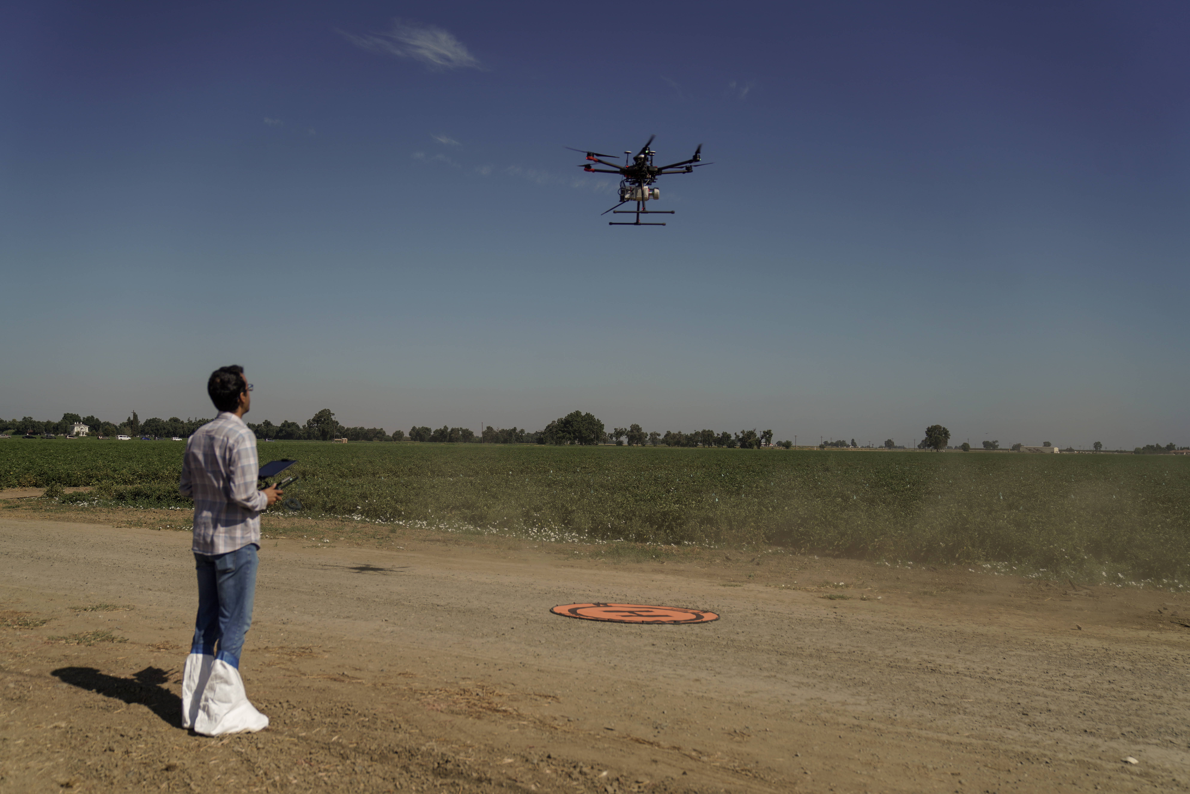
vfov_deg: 37.9
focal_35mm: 35
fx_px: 1157
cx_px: 595
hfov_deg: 54.4
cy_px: 397
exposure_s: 1/5000
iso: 100
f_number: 3.2
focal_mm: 35
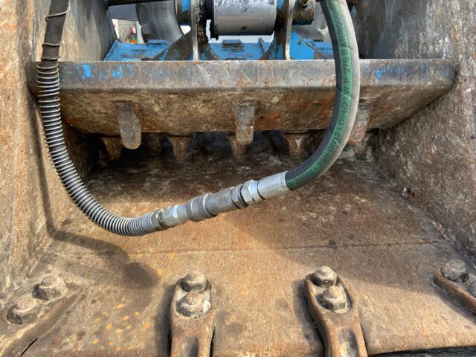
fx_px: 399
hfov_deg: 61.7
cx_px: 238
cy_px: 178
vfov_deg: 48.2
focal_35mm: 29
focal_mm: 3
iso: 16
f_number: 1.8
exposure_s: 1/192
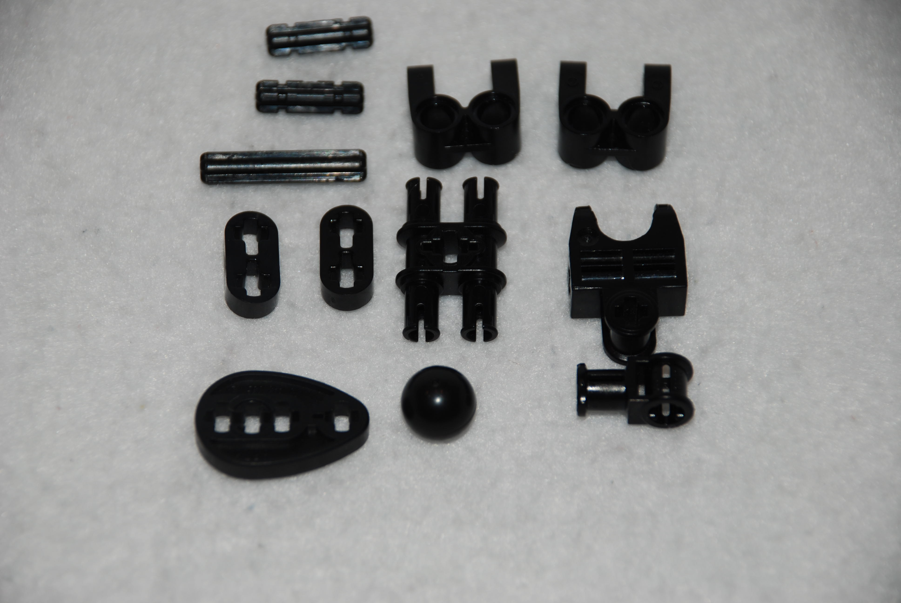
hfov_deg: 11.4
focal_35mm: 180
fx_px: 4510
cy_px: 302
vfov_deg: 7.7
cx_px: 450
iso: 100
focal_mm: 120
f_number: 5.6
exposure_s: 1/60
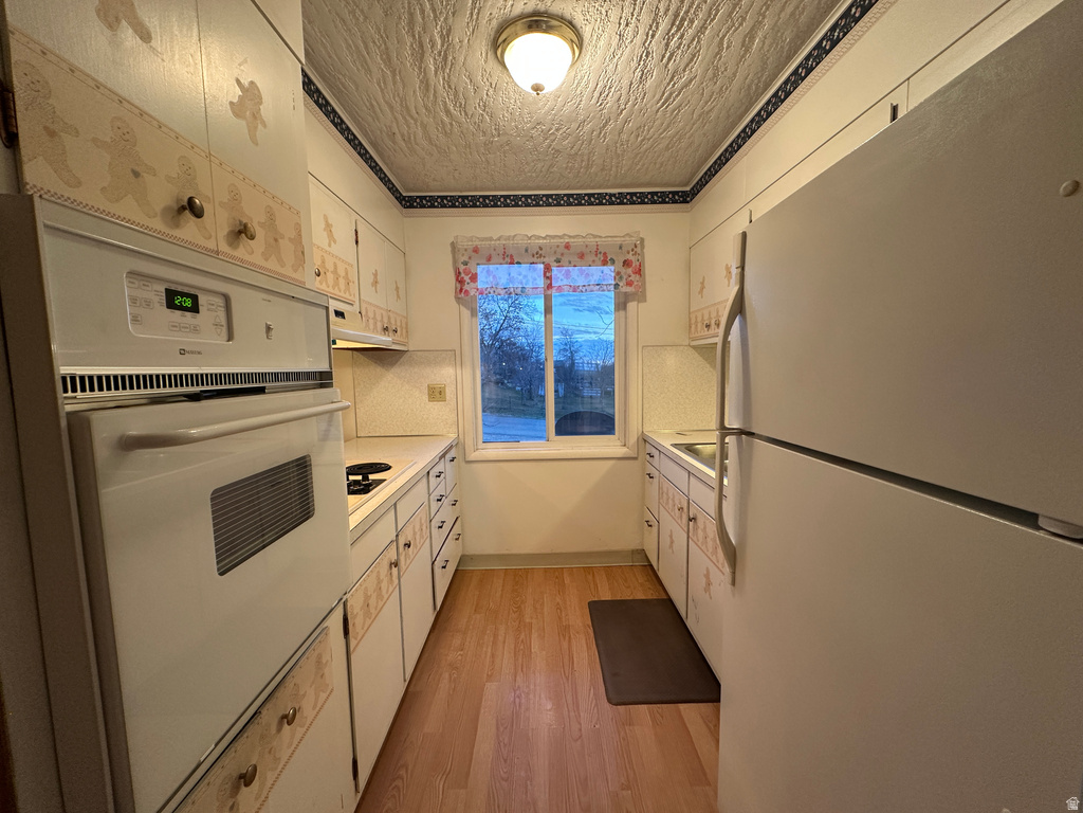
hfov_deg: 102.1
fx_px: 438
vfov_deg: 85.7
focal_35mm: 14
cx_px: 542
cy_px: 406
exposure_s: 1/60
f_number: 2.2
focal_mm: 2.22
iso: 200
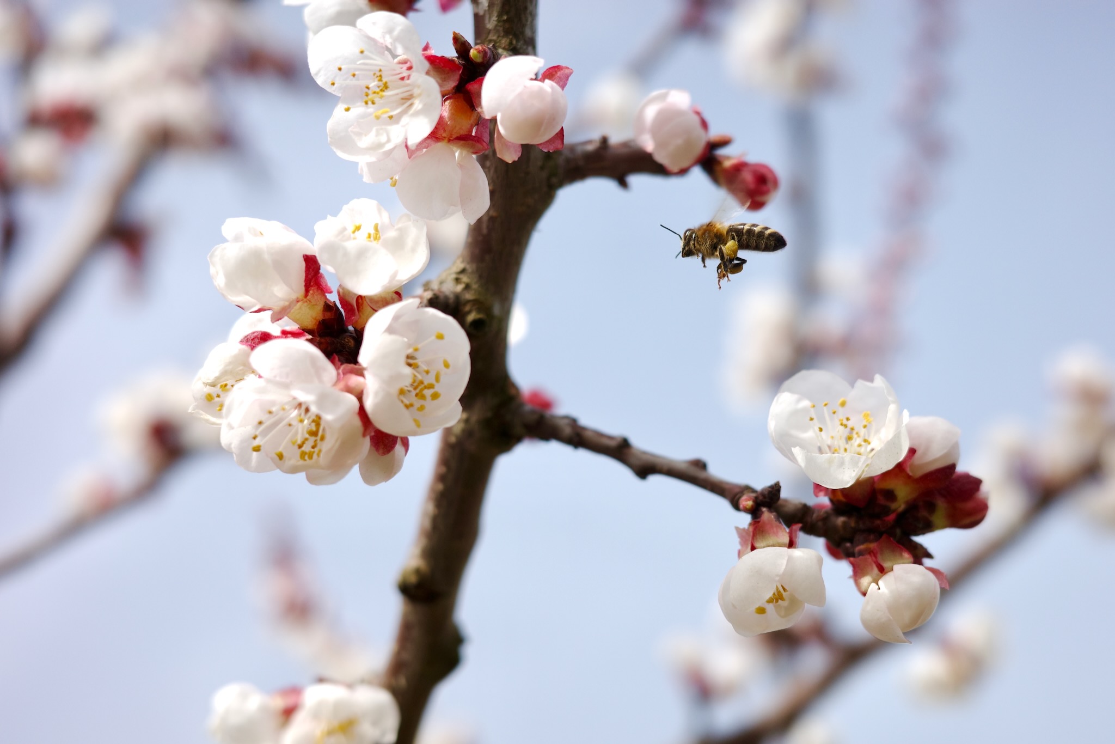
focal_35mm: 40
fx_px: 1239
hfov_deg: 48.5
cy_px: 372
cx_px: 558
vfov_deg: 33.4
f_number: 2.8
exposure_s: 1/1600
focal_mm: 26
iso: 100
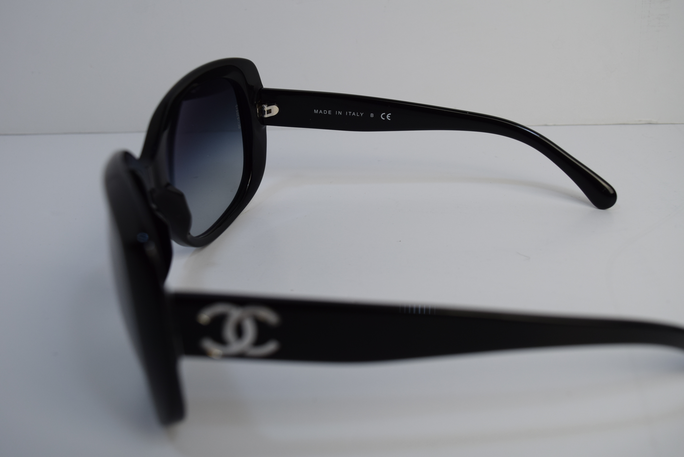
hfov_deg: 53.1
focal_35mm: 36
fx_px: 685
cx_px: 342
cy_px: 228
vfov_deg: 36.9
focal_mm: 24
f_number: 6.3
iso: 400
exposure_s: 1/160
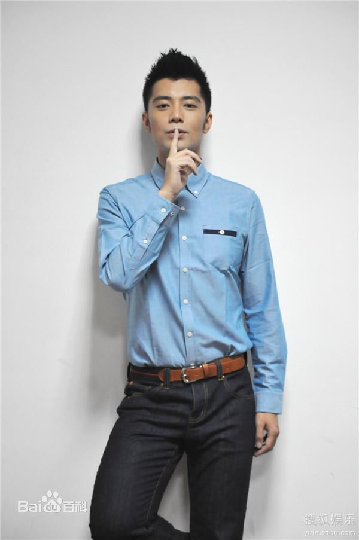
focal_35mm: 75
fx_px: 1124
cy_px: 270
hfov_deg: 18.1
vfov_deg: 27.0
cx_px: 180
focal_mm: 50
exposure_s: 1/50
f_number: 4.5
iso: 1600
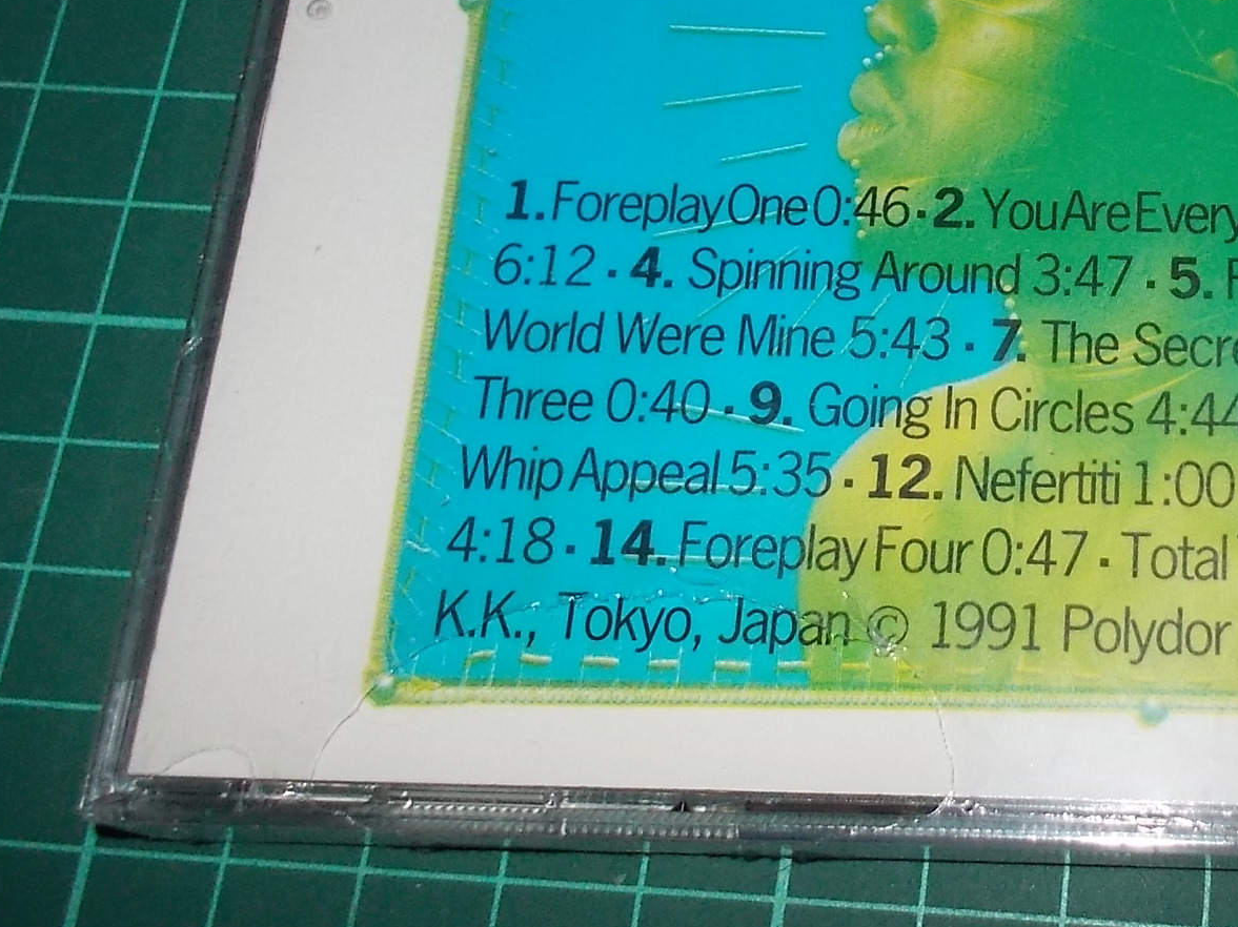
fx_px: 2002
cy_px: 224
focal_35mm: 56
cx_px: 1131
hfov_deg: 32.5
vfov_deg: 25.7
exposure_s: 1/30
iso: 200
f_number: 3.3
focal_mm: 4.1
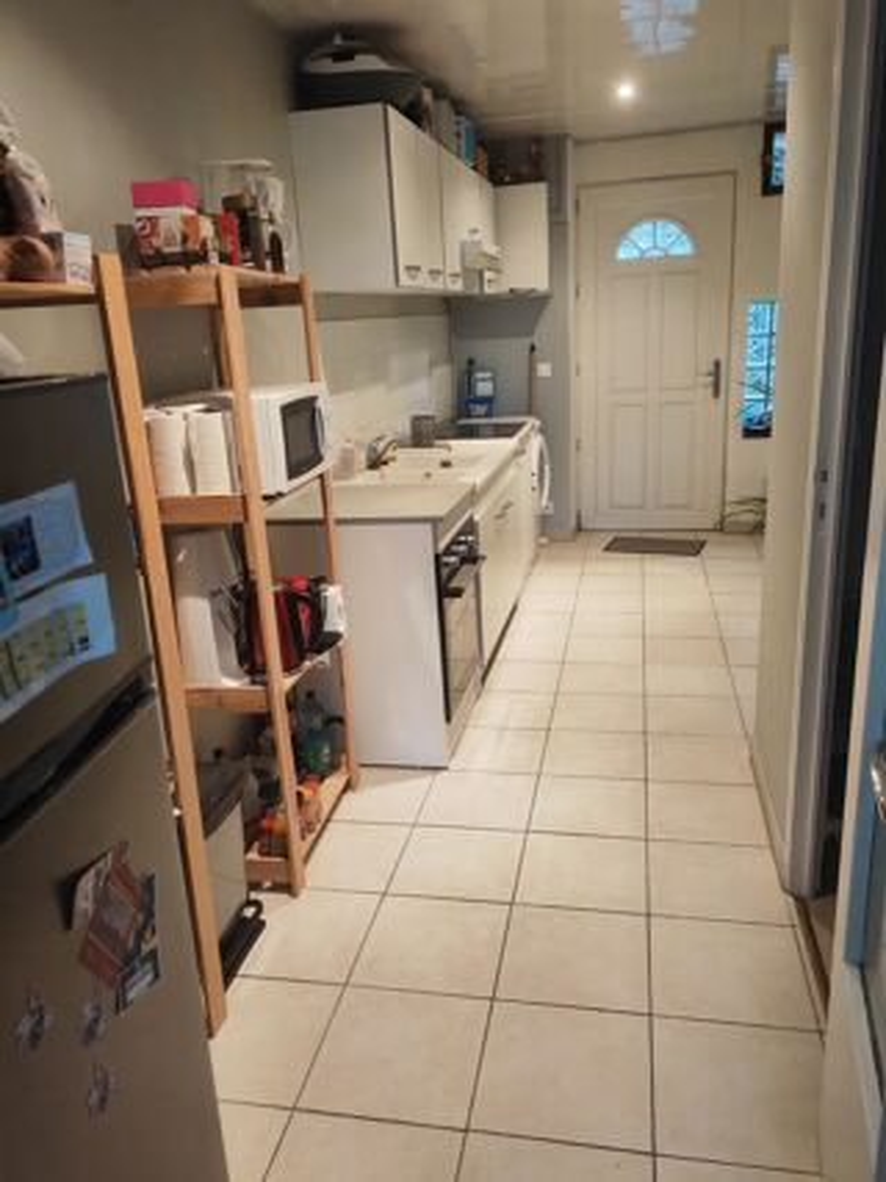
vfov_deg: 65.3
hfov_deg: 51.3
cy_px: 591
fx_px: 922
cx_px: 443
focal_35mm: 27
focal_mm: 5.53
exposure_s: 1/100
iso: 1000
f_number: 1.8
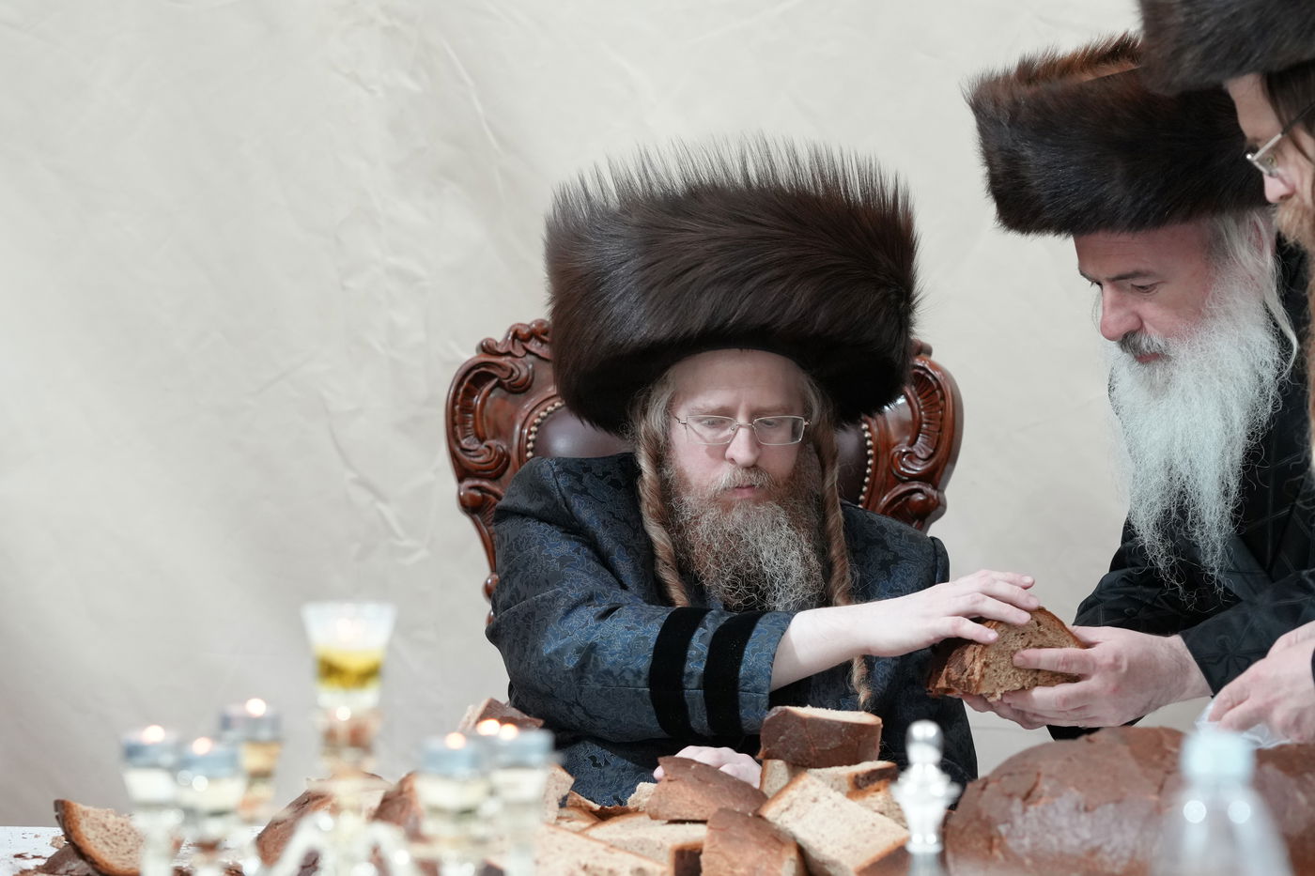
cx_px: 658
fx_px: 4894
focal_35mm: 134
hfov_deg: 15.3
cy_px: 438
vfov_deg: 10.2
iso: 2000
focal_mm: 89.8
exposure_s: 1/160
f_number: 4
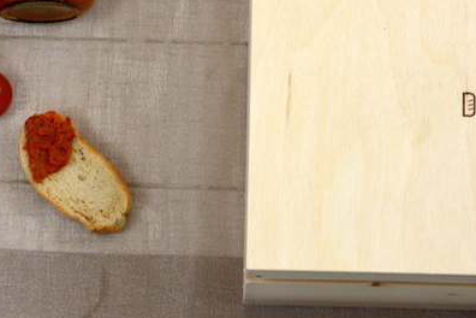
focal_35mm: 205
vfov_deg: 6.7
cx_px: 150
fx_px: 2704
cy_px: -20
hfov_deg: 10.0
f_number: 5
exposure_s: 1/100
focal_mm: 45
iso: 400
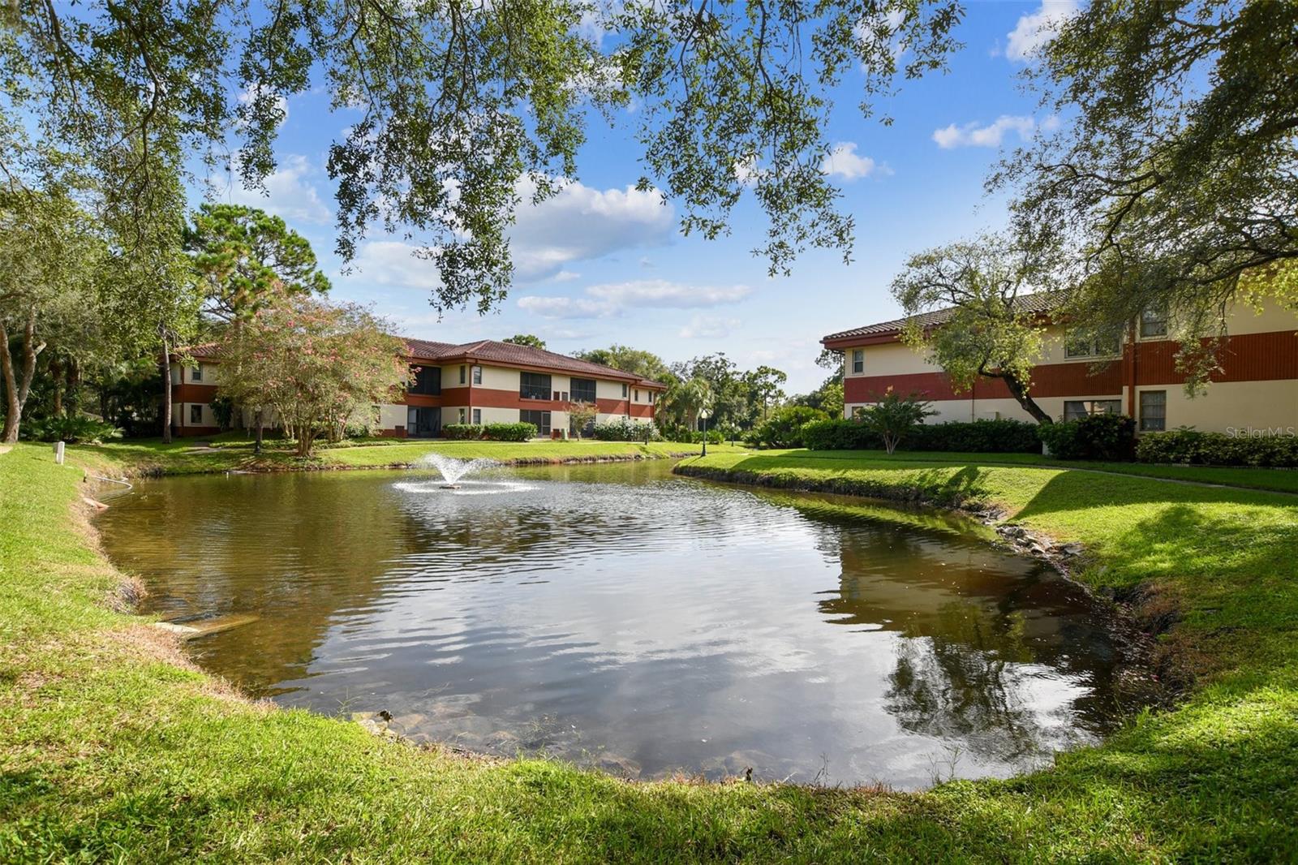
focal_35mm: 15
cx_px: 649
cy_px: 432
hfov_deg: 100.4
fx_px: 541
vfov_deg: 77.3
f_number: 7.1
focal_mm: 10
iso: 100
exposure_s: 1/200
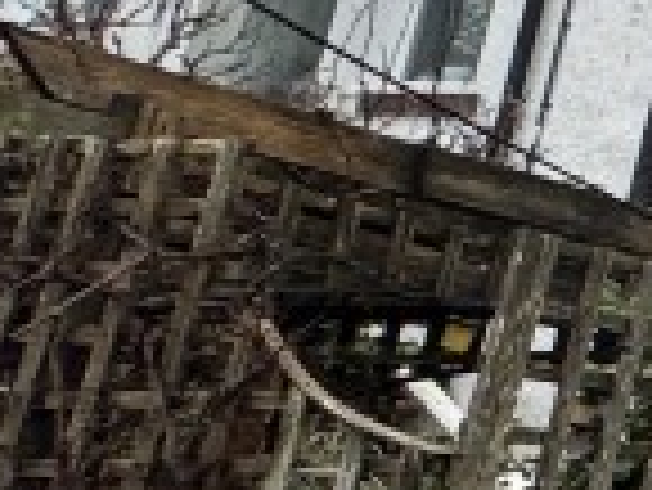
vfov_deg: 15.0
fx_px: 1866
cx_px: 2266
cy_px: 198
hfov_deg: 9.7
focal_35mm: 99
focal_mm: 2.22
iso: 40
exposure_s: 1/309
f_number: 2.2
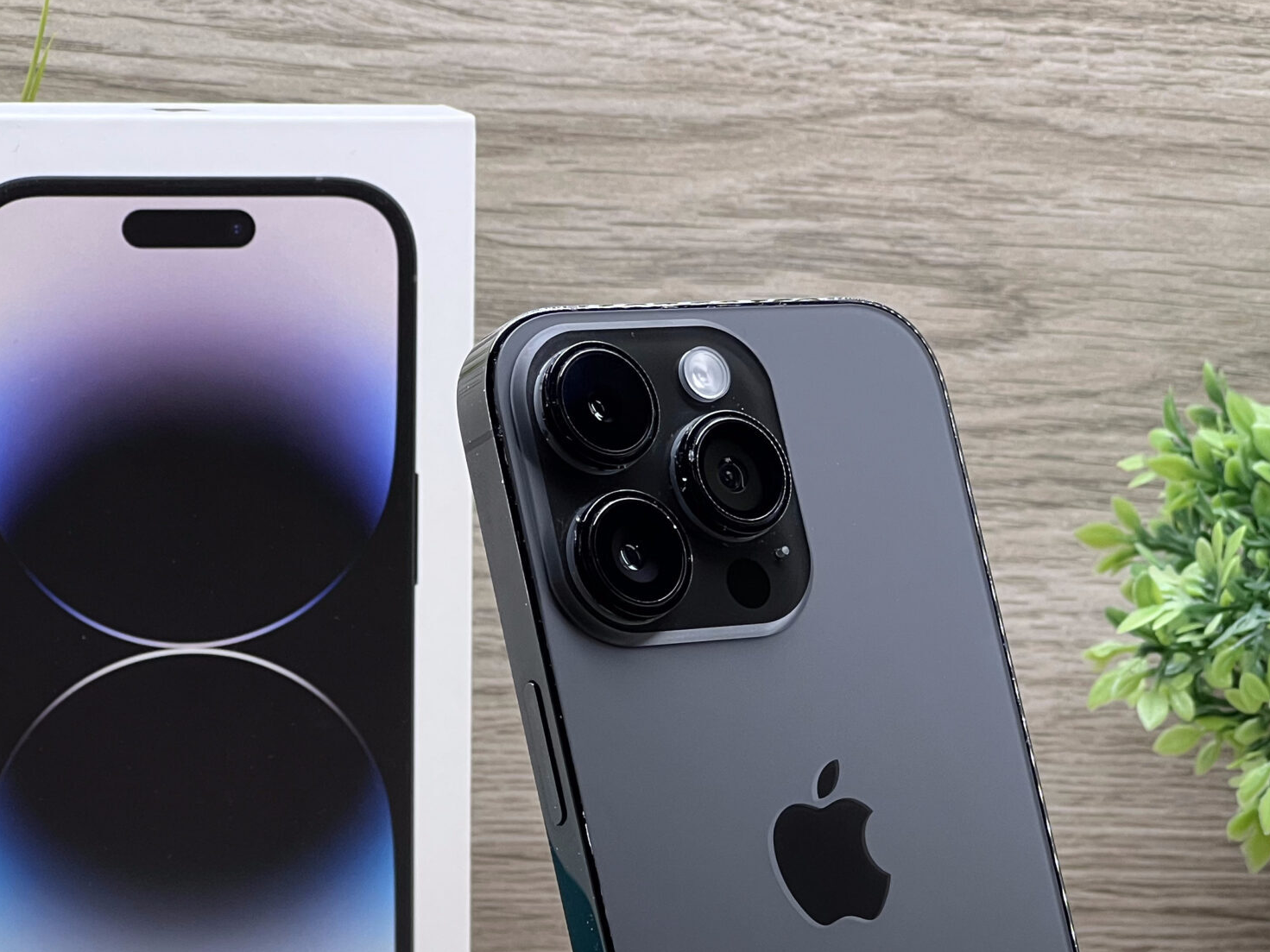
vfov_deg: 11.0
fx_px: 4916
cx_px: 720
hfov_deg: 14.7
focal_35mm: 134
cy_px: 754
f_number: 2.8
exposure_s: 1/100
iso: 100
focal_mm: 9
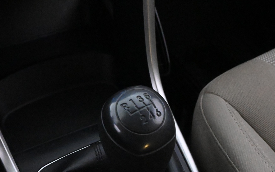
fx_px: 420
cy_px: 112
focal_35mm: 56
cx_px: 143
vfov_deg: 23.1
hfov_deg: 36.3
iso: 12800
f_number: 7.1
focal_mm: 20
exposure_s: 1/30
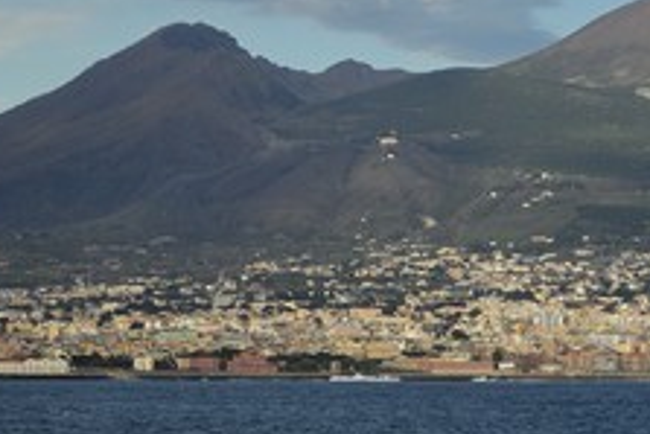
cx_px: 523
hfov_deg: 9.7
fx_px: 3829
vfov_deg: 6.5
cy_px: 108
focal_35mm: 212
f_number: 8
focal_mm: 75
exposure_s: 1/400
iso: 200
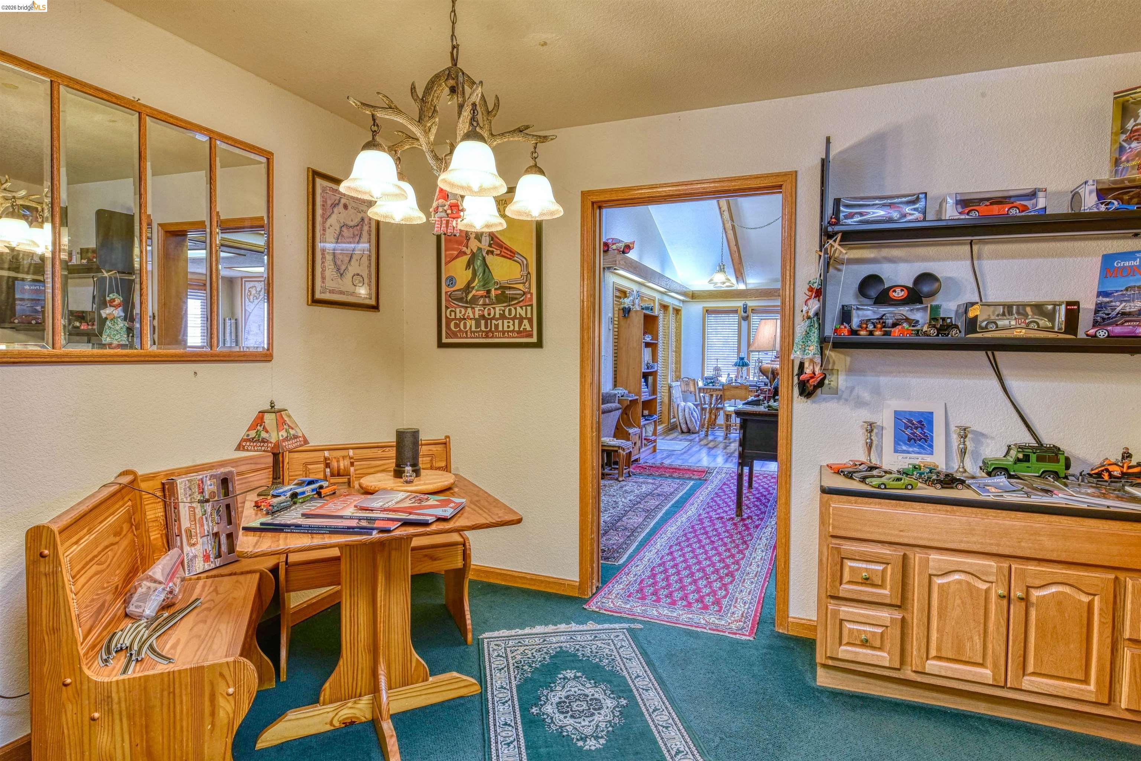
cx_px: 570
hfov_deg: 86.9
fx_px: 602
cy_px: 380
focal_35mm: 19
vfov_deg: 64.6
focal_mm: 19
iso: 400
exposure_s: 1/6
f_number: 11
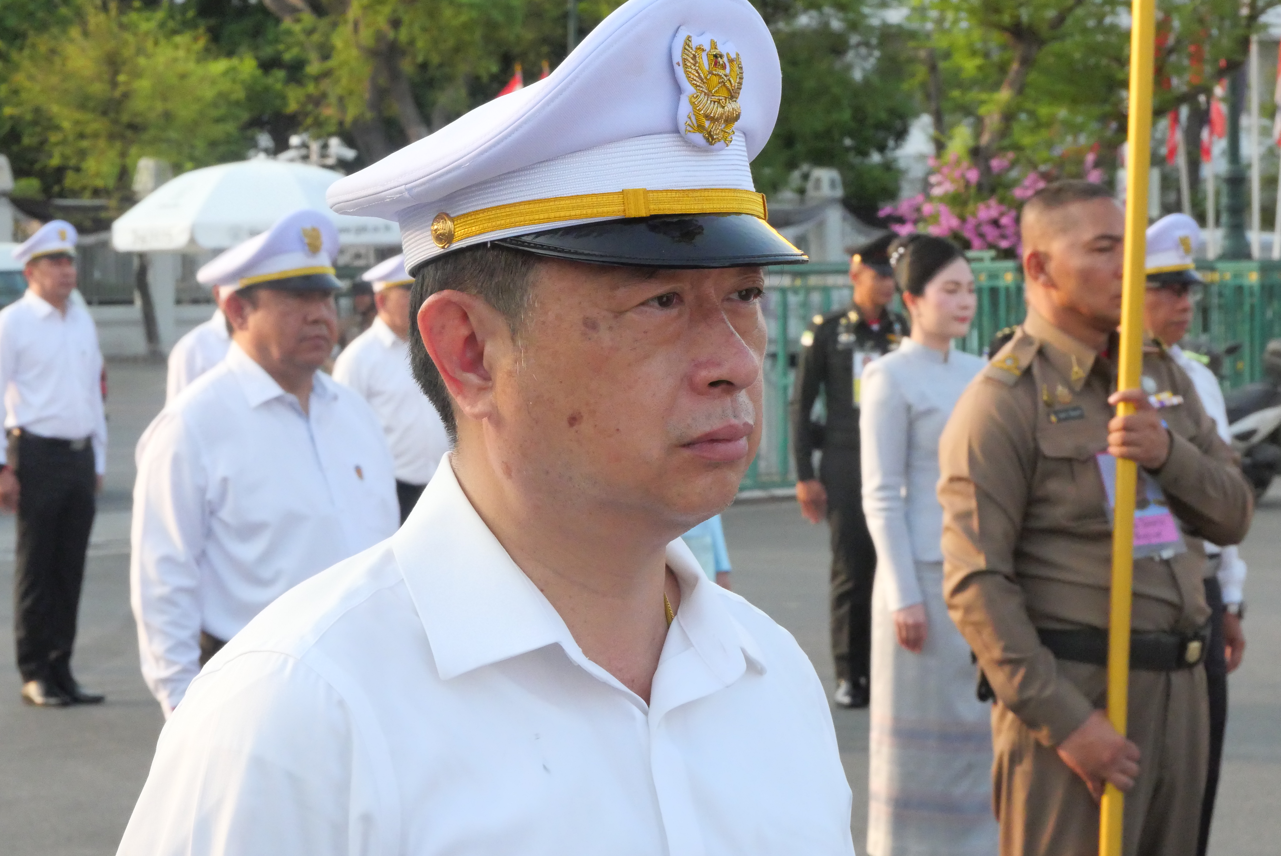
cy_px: 428
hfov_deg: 16.5
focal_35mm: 124
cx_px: 640
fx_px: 4415
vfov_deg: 11.1
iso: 4000
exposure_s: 1/640
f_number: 14
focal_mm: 60
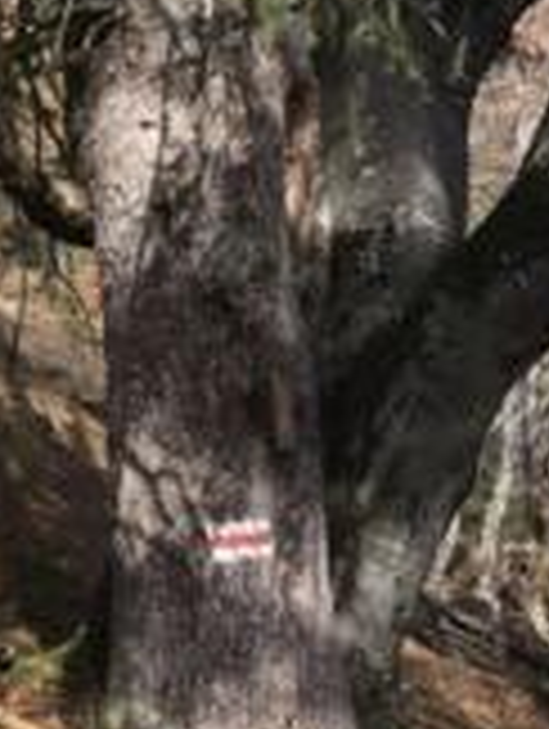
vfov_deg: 25.0
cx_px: -162
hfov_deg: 18.1
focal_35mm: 76
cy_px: 630
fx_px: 1603
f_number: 1.8
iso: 20
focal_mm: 3.99
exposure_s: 1/499
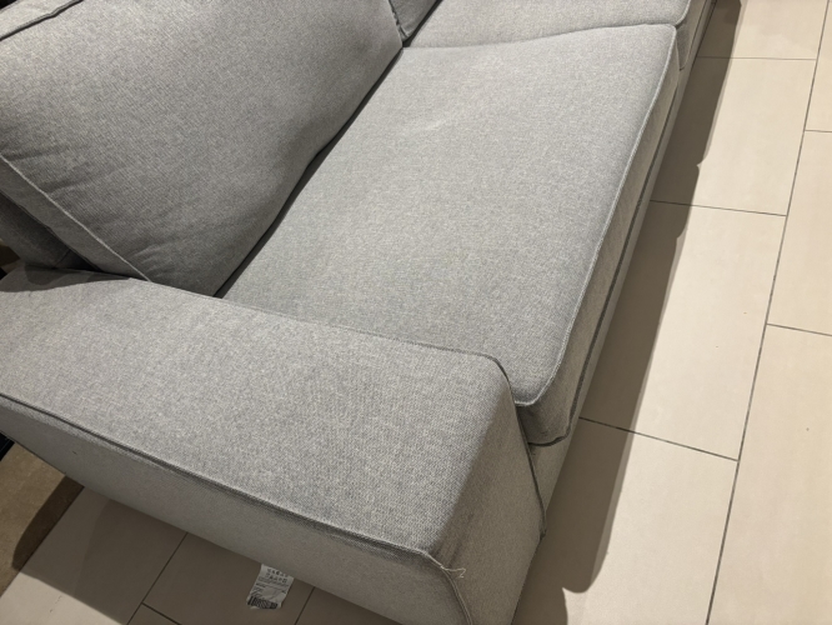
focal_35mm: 26
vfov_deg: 53.1
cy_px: 312
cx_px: 416
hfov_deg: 67.3
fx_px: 625
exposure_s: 1/50
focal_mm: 5.96
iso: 200
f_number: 1.6
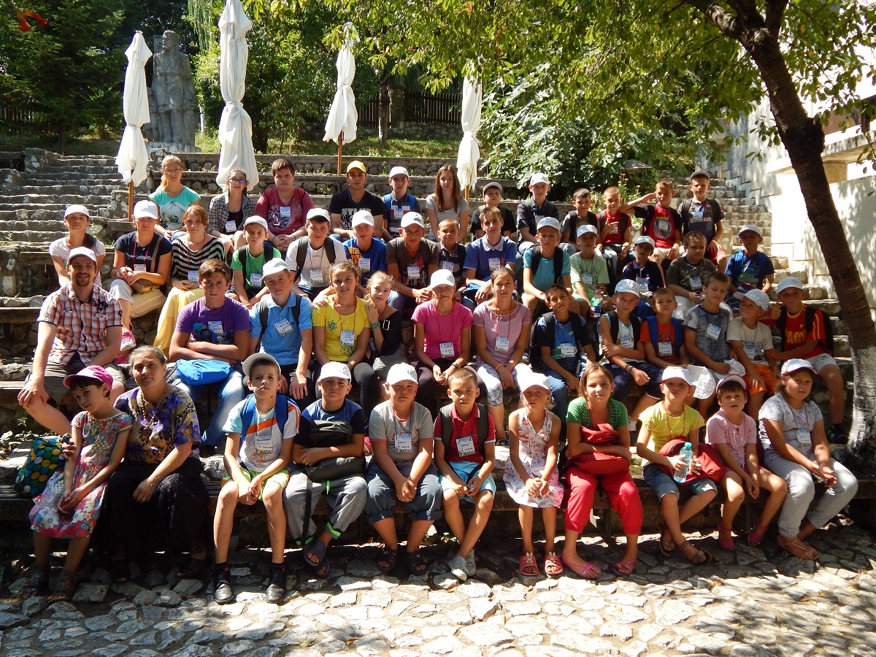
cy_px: 328
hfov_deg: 58.4
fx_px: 784
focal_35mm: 31
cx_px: 438
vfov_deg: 45.4
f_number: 3.2
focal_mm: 5.6
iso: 125
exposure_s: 1/400
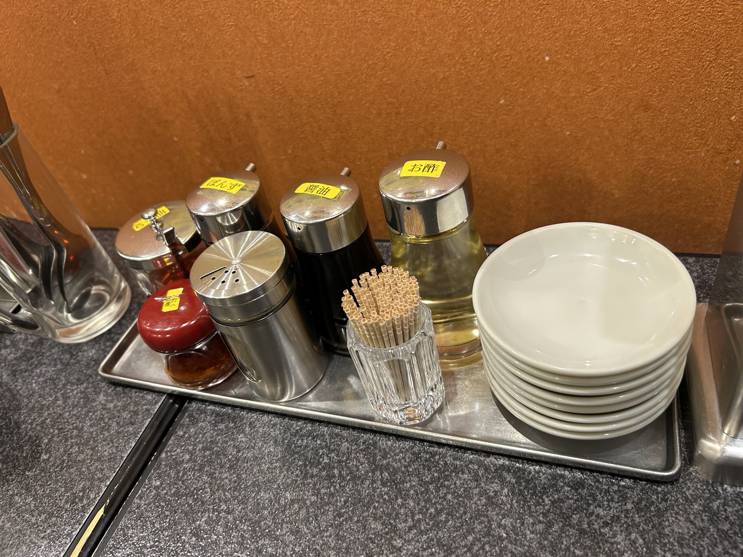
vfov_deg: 53.1
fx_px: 558
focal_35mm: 26
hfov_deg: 67.3
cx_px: 372
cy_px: 278
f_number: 1.5
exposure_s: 1/50
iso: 100
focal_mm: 5.7
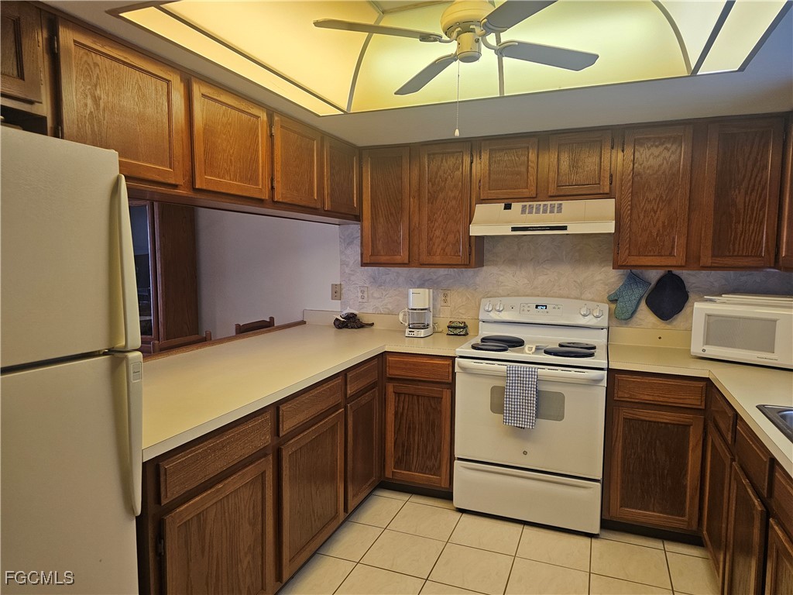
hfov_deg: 73.9
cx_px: 396
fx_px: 527
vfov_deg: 58.9
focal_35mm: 23
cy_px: 298
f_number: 1.7
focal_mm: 6.3
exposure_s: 1/120
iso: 320
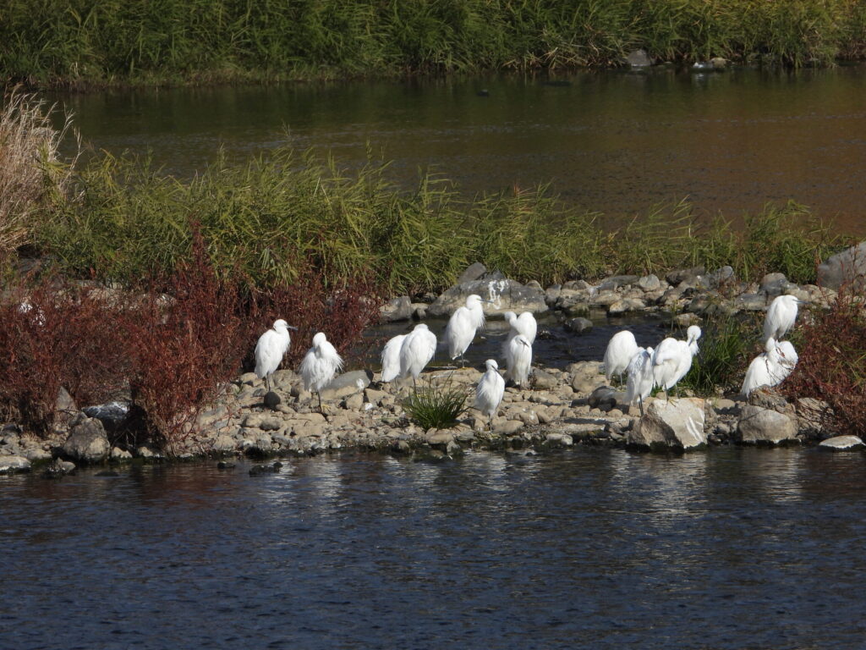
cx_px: 433
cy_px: 325
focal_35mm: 600
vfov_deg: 2.5
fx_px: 15010
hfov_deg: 3.3
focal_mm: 108
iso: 100
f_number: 5
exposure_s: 1/1000
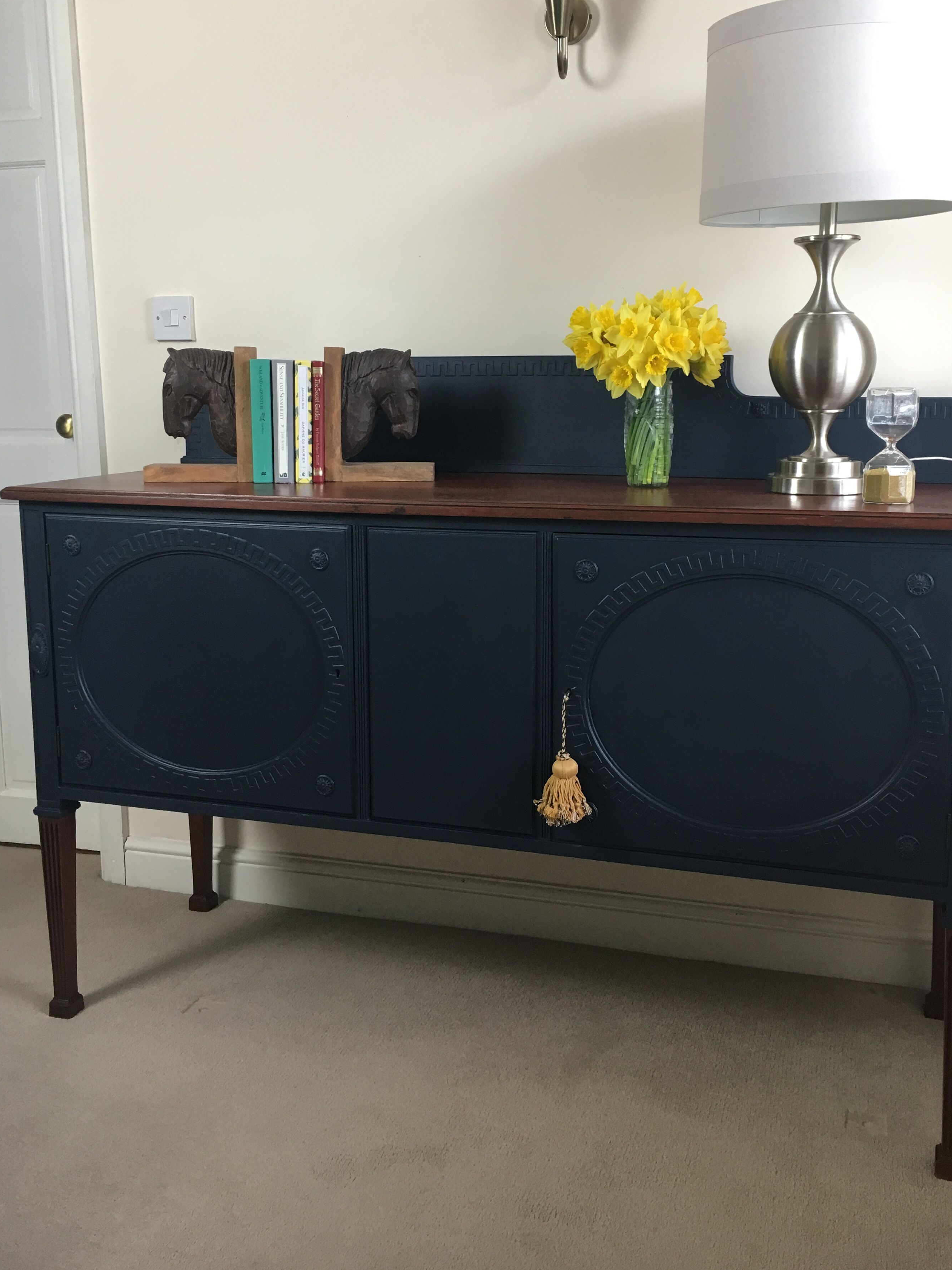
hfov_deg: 42.9
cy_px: 572
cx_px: 504
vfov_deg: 55.3
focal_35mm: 33
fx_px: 1210
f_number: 2.2
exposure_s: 1/33
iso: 100
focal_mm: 4.15
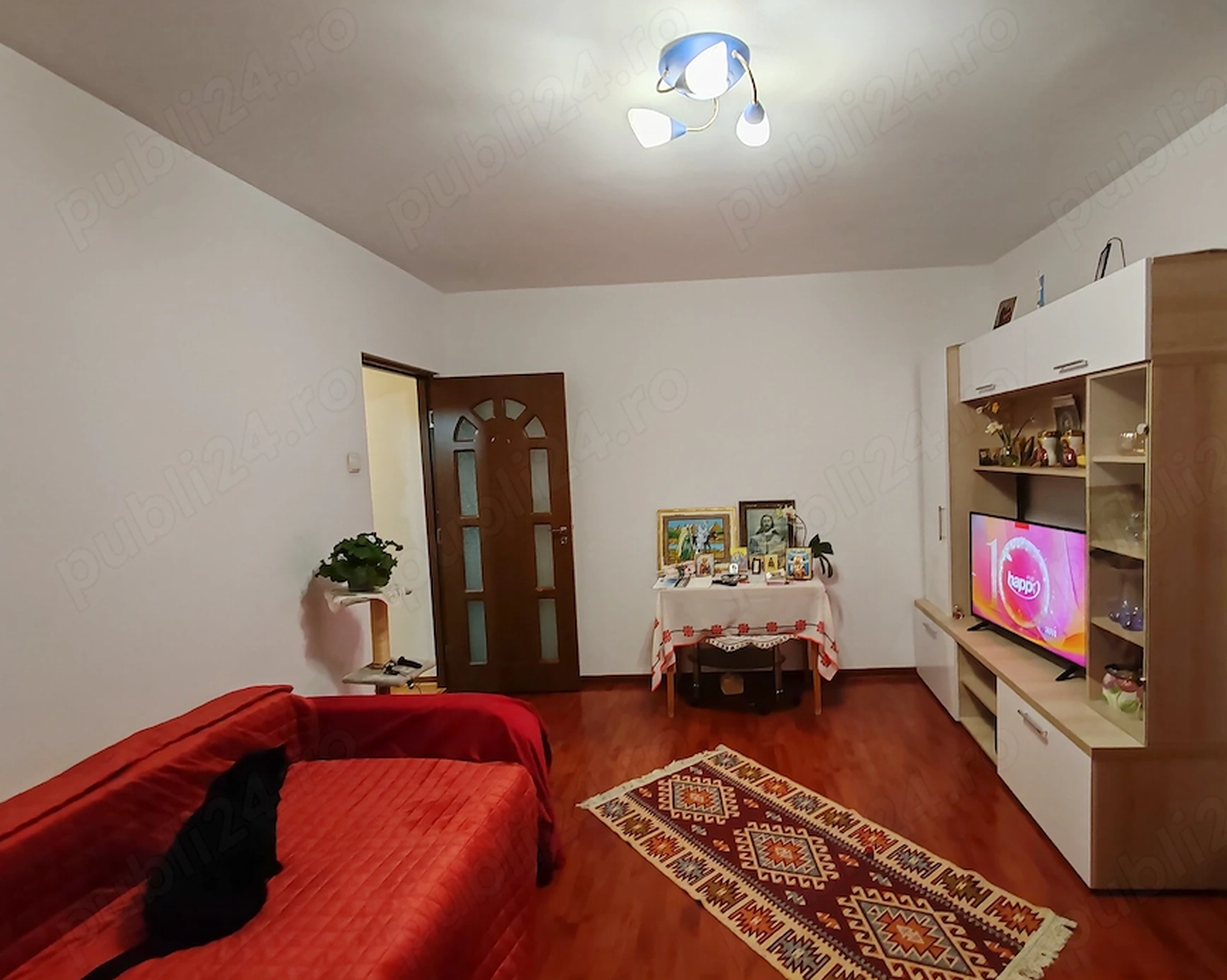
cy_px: 506
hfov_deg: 85.8
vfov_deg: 73.8
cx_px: 701
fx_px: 654
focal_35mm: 18
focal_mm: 1.96
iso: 400
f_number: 2.2
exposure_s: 1/25
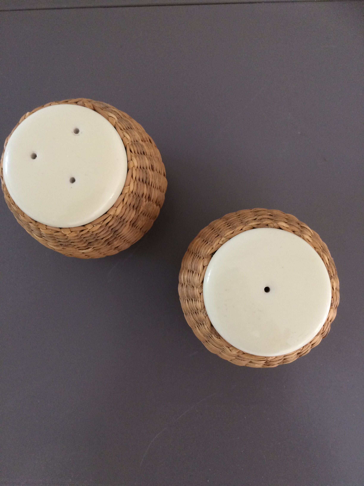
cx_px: 182
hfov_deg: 48.2
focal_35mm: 29
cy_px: 243
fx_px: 407
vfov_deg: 61.7
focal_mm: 4.15
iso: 160
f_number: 2.2
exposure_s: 1/33
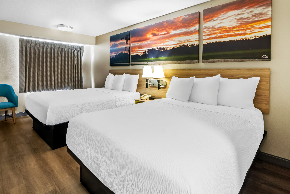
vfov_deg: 72.1
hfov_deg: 95.0
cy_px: 97
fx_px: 133
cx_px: 145
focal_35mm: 16
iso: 800
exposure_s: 2
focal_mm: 11
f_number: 8
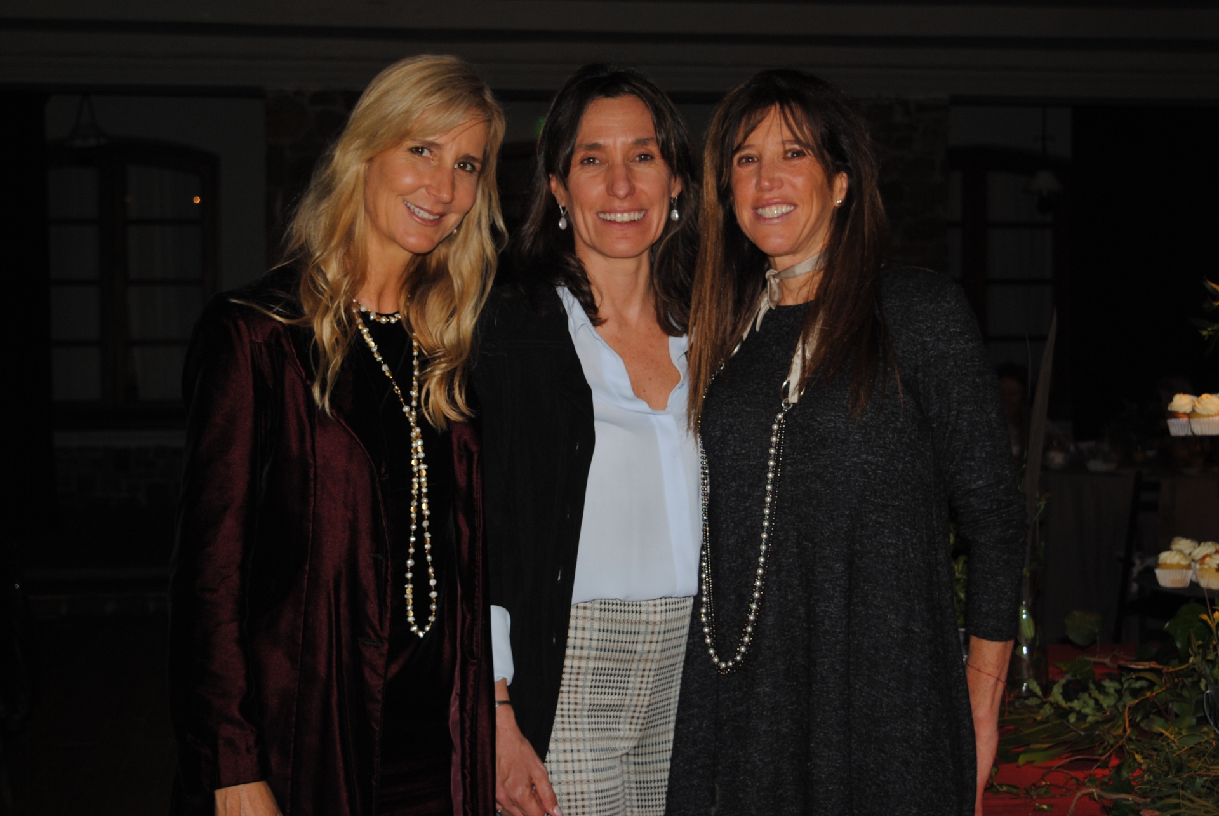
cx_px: 610
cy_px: 408
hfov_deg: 35.0
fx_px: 1932
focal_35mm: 57
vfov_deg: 23.8
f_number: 4.8
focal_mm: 38
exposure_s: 1/60
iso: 200
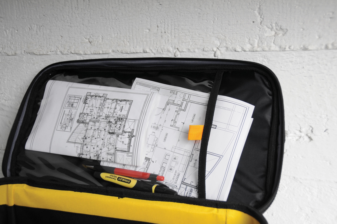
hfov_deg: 42.4
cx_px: 168
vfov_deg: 28.9
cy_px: 112
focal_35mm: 46
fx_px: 435
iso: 200
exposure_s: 1/200
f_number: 4
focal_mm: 31
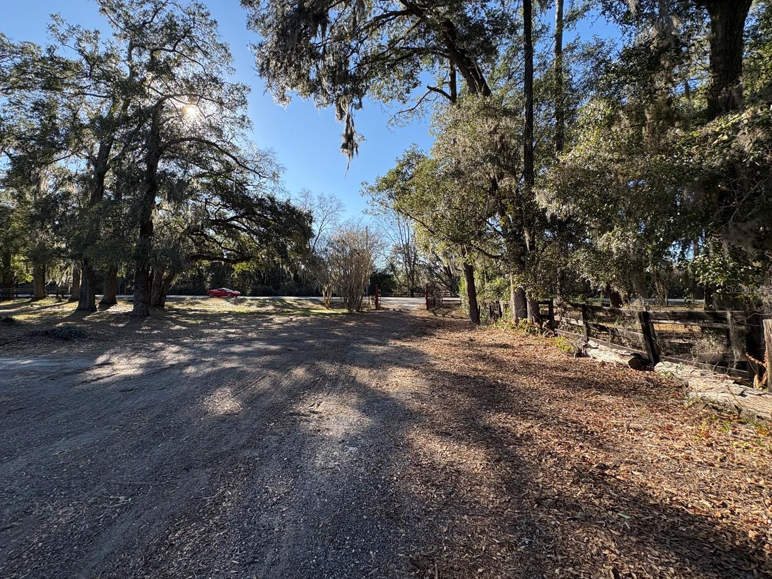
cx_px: 361
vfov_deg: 81.8
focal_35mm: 15
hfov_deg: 98.0
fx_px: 335
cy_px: 289
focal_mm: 2.22
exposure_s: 1/749
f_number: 2.2
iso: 64
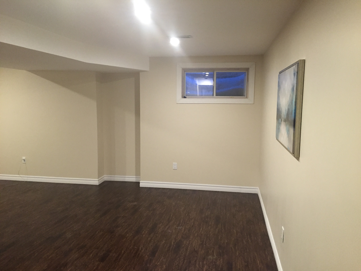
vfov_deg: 48.2
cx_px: 180
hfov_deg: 61.7
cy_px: 136
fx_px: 302
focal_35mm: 29
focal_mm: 4.15
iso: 250
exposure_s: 1/24
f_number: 2.2
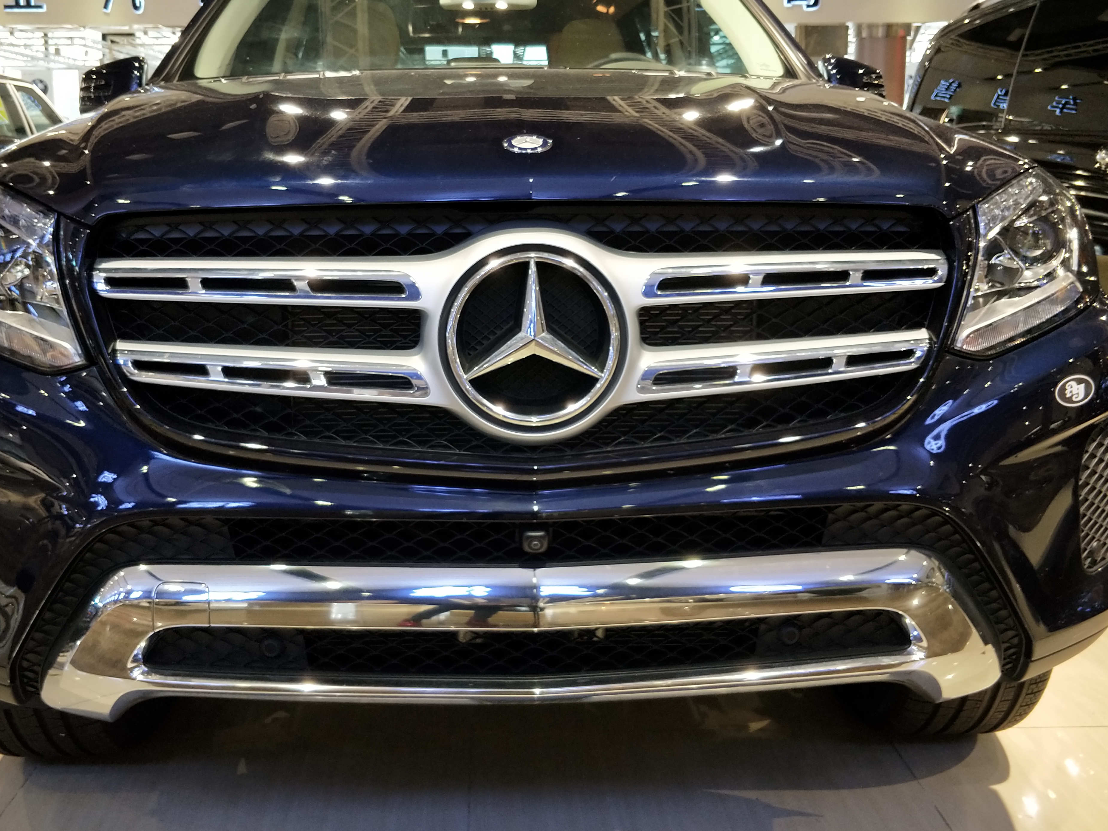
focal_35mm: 31
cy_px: 339
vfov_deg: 45.2
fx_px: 992
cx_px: 499
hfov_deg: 58.2
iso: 218
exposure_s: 1/33
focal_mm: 4.27
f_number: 1.7
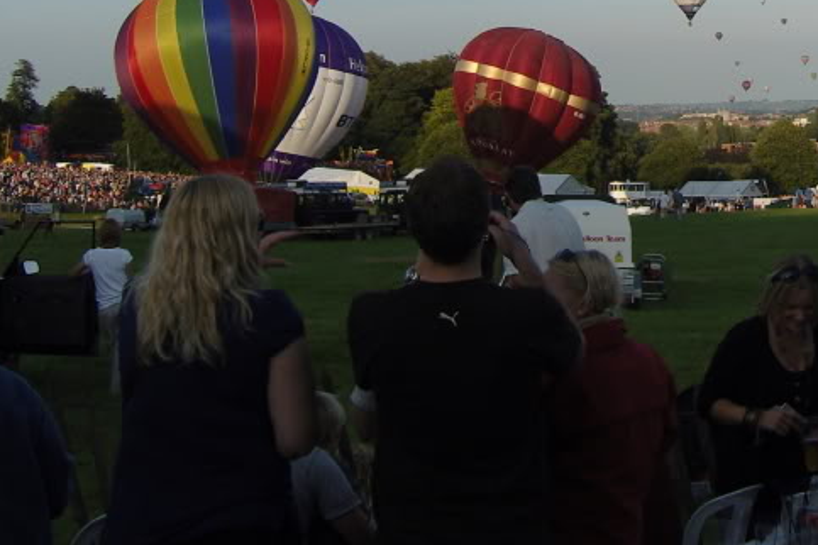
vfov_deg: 17.5
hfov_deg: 25.8
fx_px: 1704
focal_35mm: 75
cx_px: 799
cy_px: -76
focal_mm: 7.3
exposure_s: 1/250
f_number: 7
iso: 100
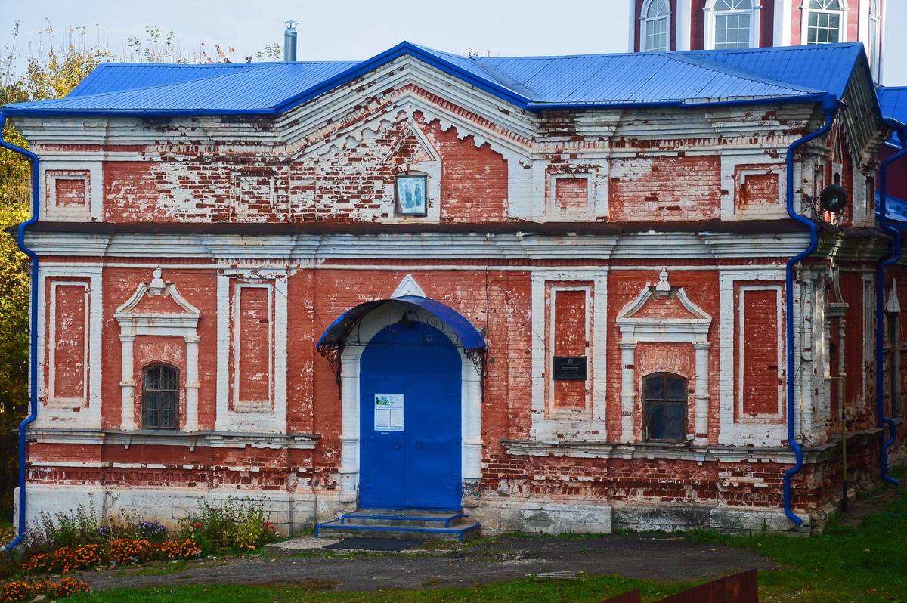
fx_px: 2492
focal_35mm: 99
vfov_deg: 13.8
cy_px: 302
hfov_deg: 20.6
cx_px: 454
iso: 400
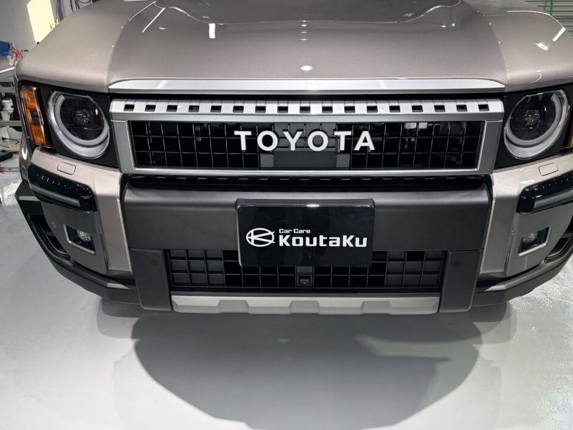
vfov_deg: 49.7
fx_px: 463
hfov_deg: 63.4
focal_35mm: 28
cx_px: 296
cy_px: 206
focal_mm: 5.96
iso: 80
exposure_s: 1/169
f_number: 1.6
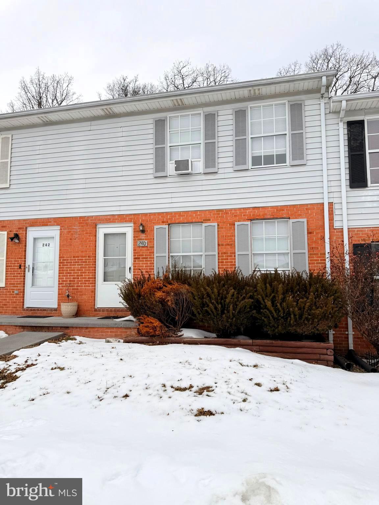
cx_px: 190
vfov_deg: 71.6
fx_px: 350
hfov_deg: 56.8
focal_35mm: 24
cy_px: 252
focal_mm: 6.76
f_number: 1.78
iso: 80
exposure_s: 1/3279
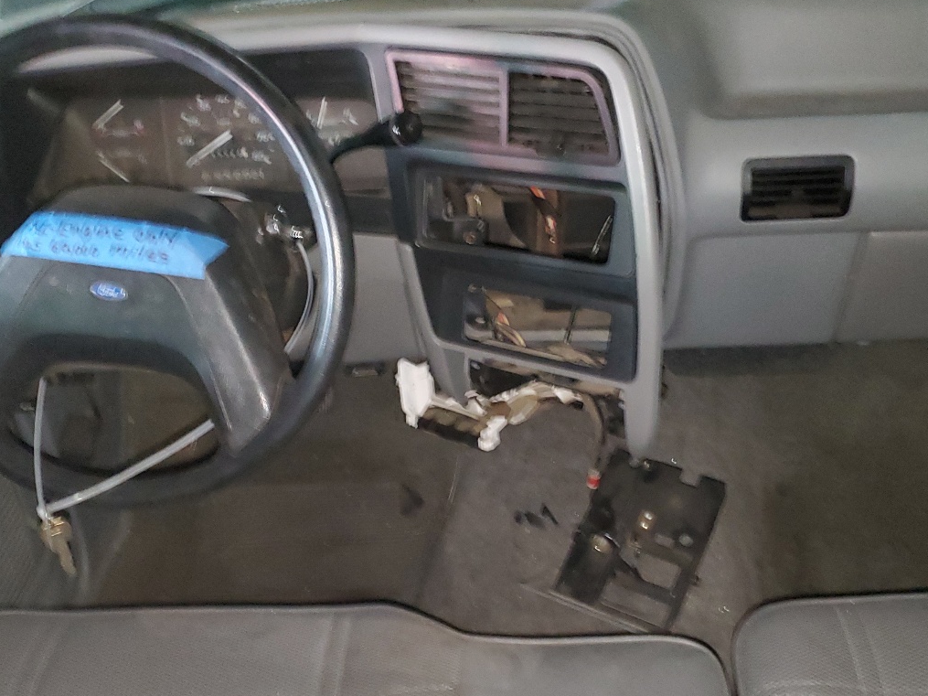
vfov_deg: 34.7
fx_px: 1099
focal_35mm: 41
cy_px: 476
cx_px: 507
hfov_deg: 45.7
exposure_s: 1/15
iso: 376
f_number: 1.5
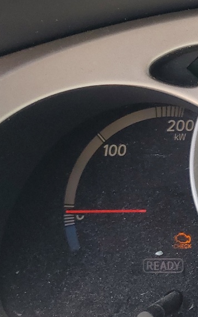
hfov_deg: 13.8
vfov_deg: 26.5
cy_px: 175
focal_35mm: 78
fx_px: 674
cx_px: 412
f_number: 1.5
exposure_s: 1/417
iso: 50
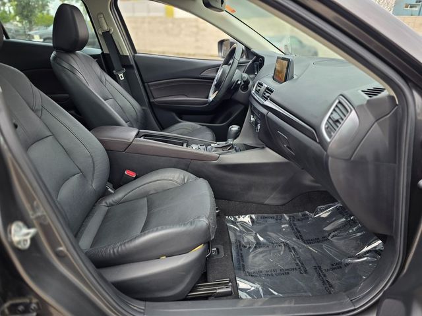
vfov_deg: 58.9
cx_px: 211
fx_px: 280
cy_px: 158
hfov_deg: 73.9
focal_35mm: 23
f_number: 1.7
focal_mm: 6.3
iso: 50
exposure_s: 1/359
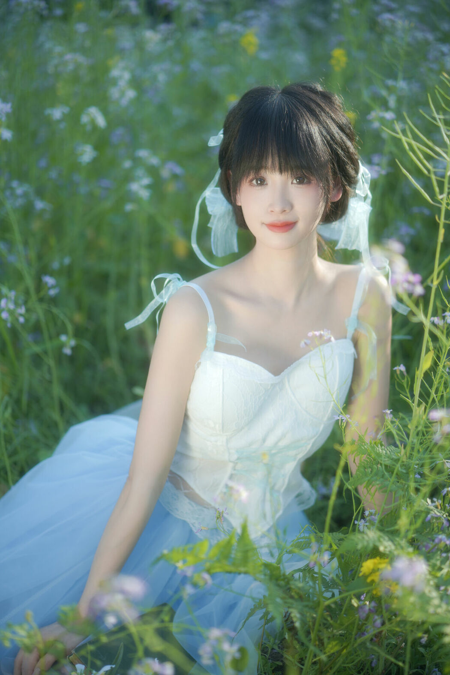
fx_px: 1594
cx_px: 225
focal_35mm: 85
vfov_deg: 23.9
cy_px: 338
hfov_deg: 16.1
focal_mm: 85
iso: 50
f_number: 1.8
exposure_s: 1/500
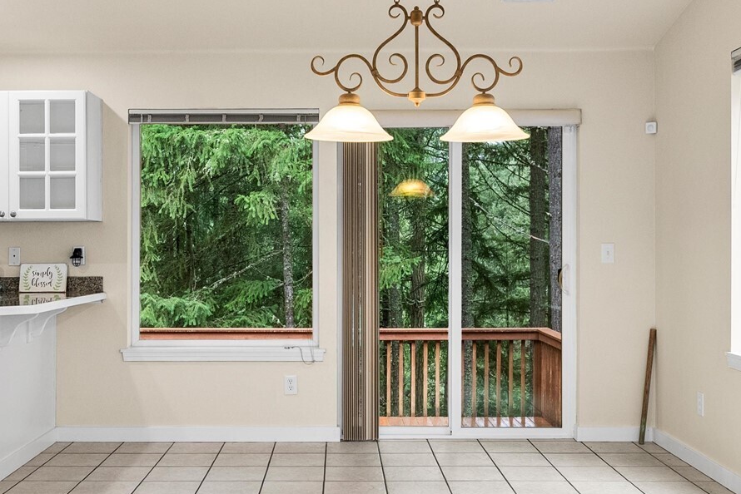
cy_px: 256
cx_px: 319
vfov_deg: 33.4
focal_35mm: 40
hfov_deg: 48.3
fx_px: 824
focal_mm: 21
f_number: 7.1
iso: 250
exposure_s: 1/30
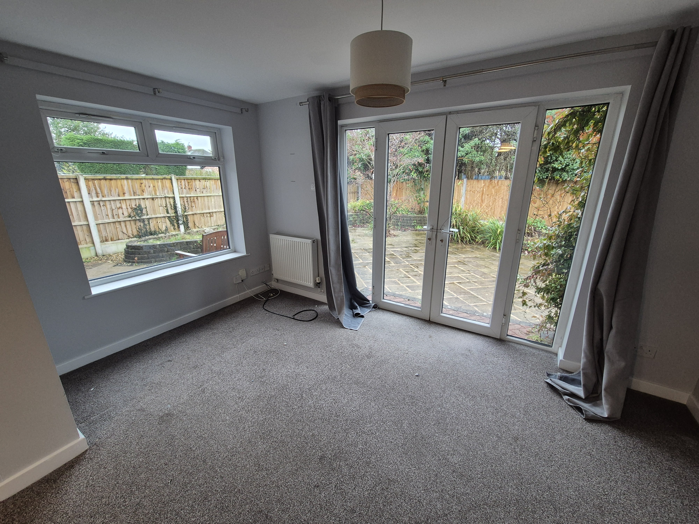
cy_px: 262
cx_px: 350
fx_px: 263
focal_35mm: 13
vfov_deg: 89.9
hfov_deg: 106.2
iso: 250
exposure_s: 1/50
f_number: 2.2
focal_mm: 2.2
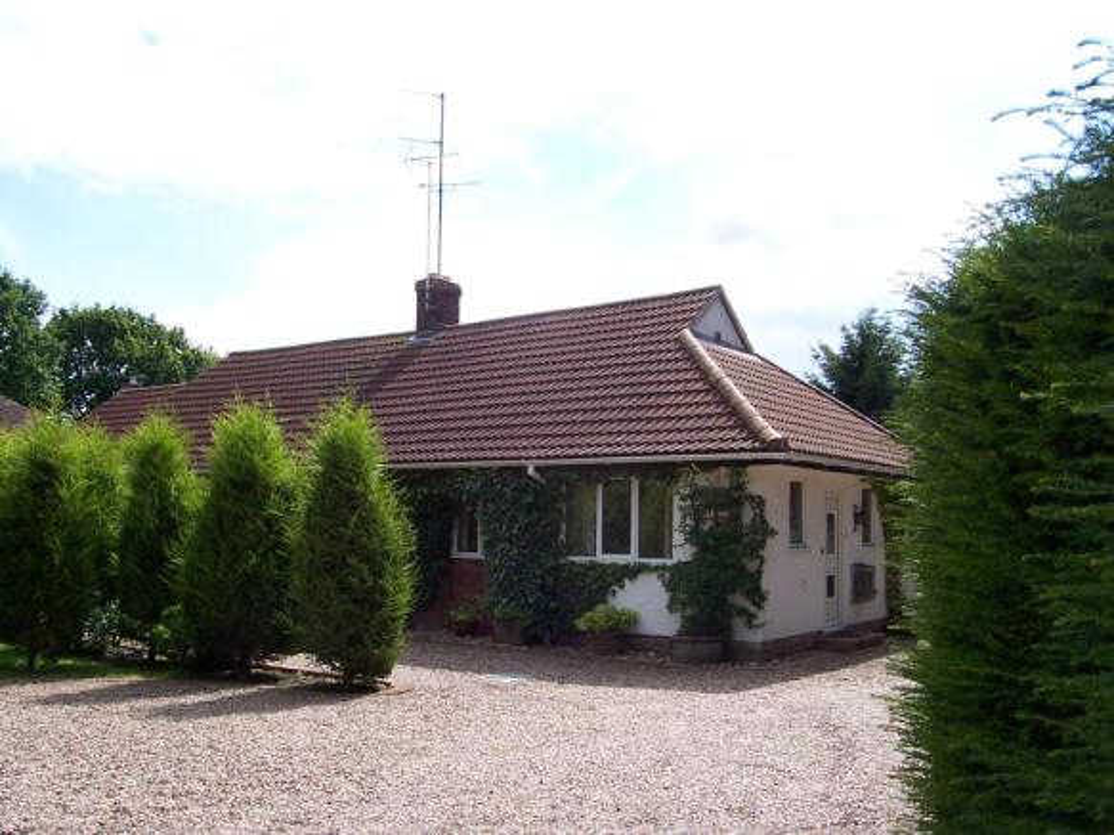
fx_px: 1094
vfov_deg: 41.8
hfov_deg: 54.0
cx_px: 557
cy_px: 418
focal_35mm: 34
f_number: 5.6
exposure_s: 1/350
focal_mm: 5.6
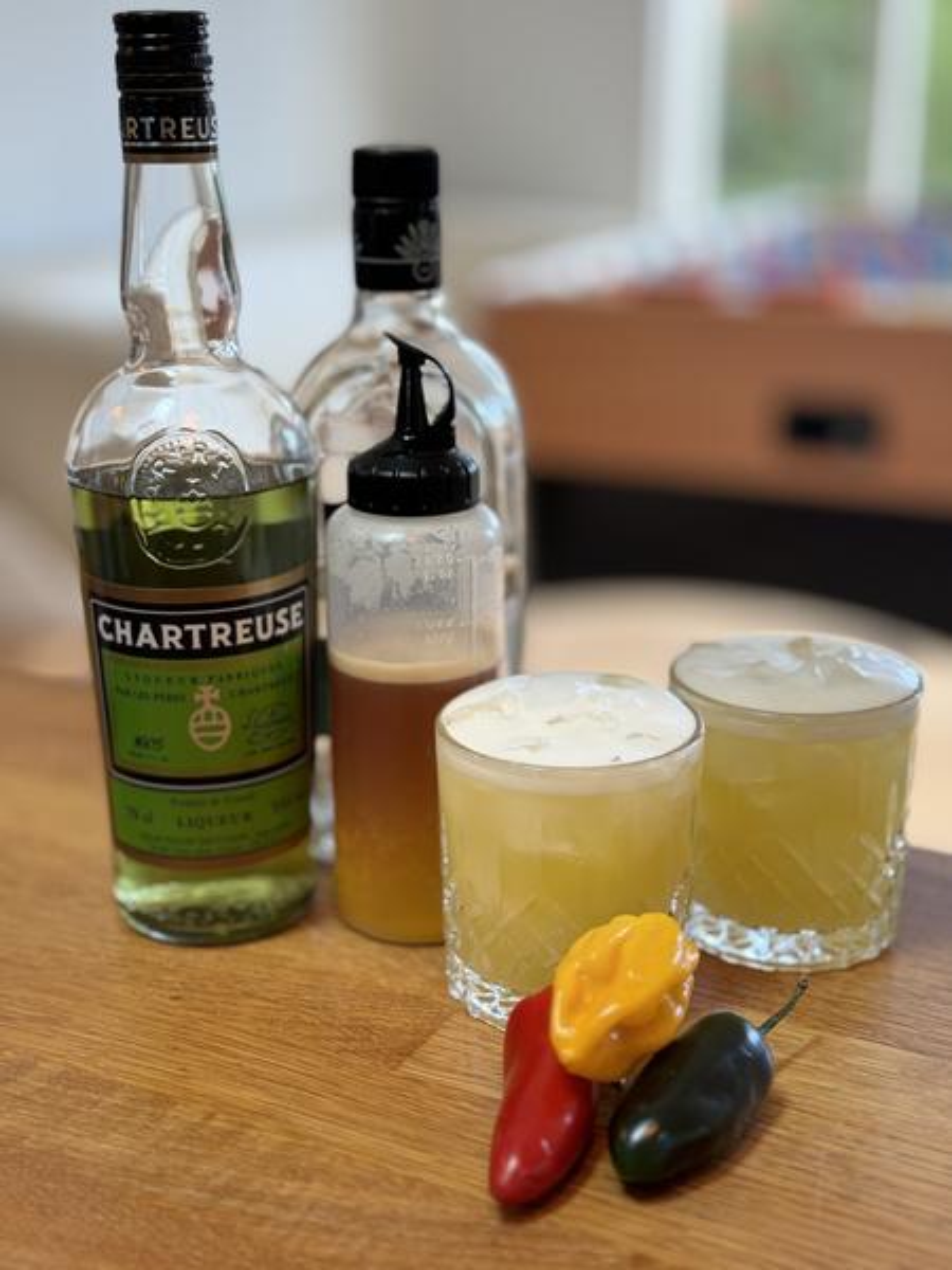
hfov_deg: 30.3
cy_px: 635
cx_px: 476
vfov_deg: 39.7
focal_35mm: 48
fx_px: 1760
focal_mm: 6.76
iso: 100
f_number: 1.78
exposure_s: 1/100
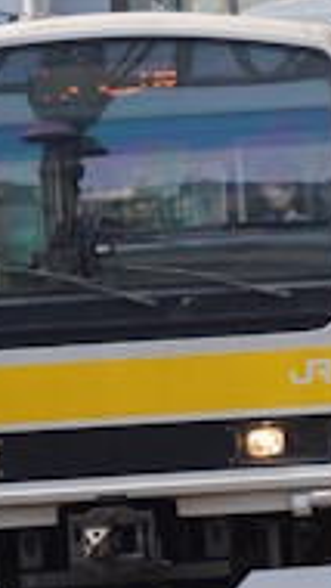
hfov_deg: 2.9
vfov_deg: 5.1
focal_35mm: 425
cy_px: 280
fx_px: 6625
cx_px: 504
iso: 1600
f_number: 5.6
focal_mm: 154
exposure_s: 1/2000
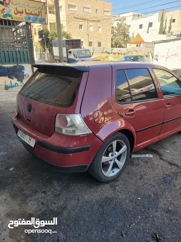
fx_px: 181
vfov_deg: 67.3
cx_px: 90
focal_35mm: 26
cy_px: 121
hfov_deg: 53.1
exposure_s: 1/416
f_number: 1.8
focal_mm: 5.4
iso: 40
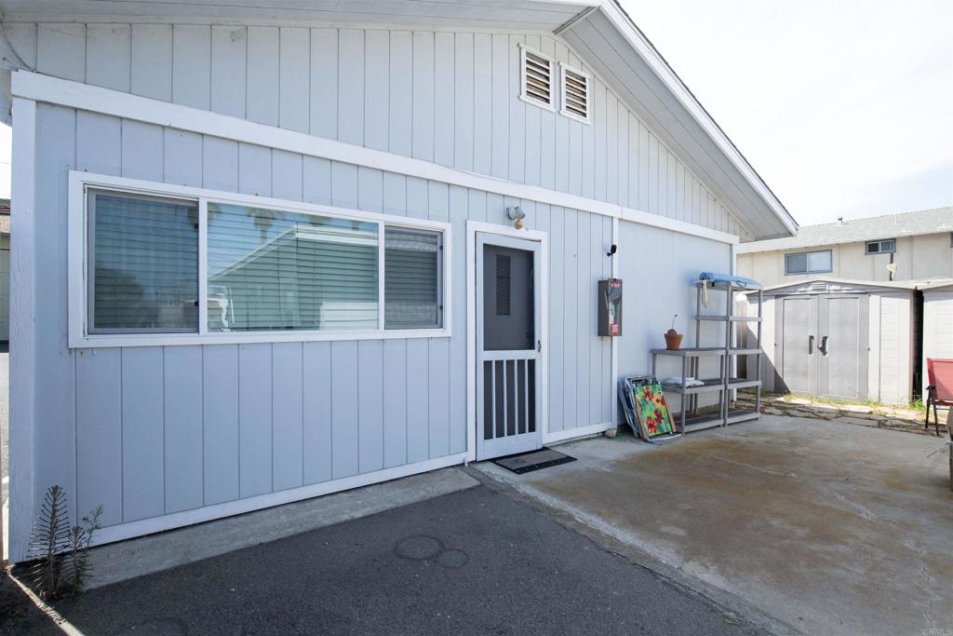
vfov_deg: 70.5
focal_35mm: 17
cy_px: 318
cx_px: 476
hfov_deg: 93.3
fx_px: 450
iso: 320
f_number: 9
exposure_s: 1/250
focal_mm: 17
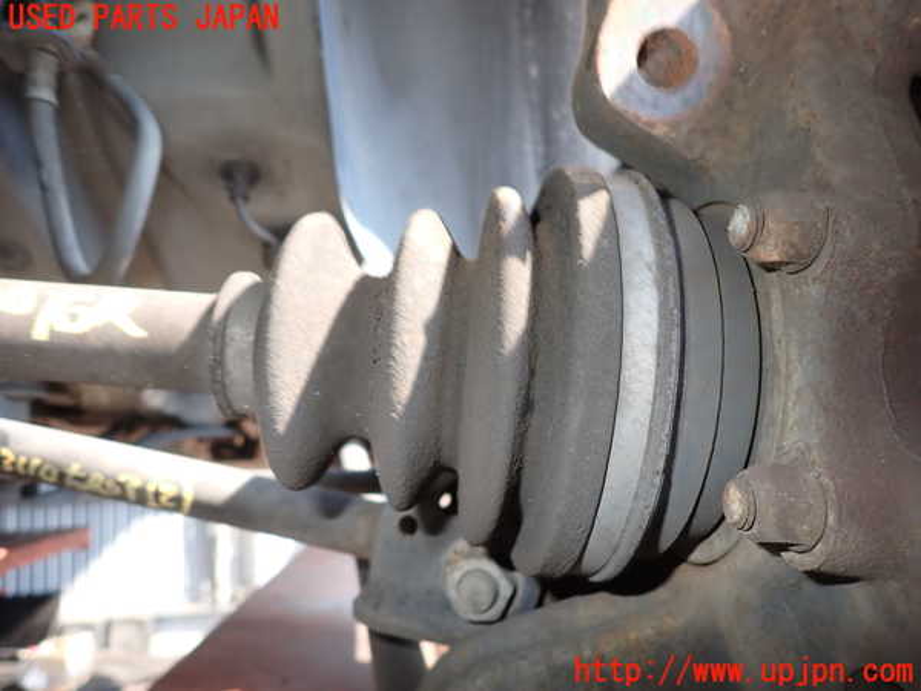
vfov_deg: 54.9
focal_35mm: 25
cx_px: 460
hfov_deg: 69.4
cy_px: 346
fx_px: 665
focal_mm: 4.5
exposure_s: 1/30
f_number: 5.6
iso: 160
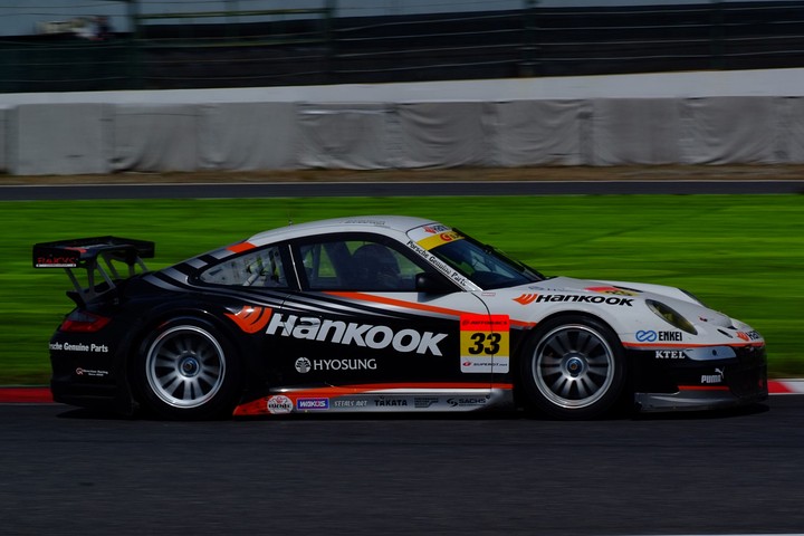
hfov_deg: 15.2
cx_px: 402
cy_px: 268
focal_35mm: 135
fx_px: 3015
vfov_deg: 10.2
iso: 100
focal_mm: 90
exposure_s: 1/250
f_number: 16
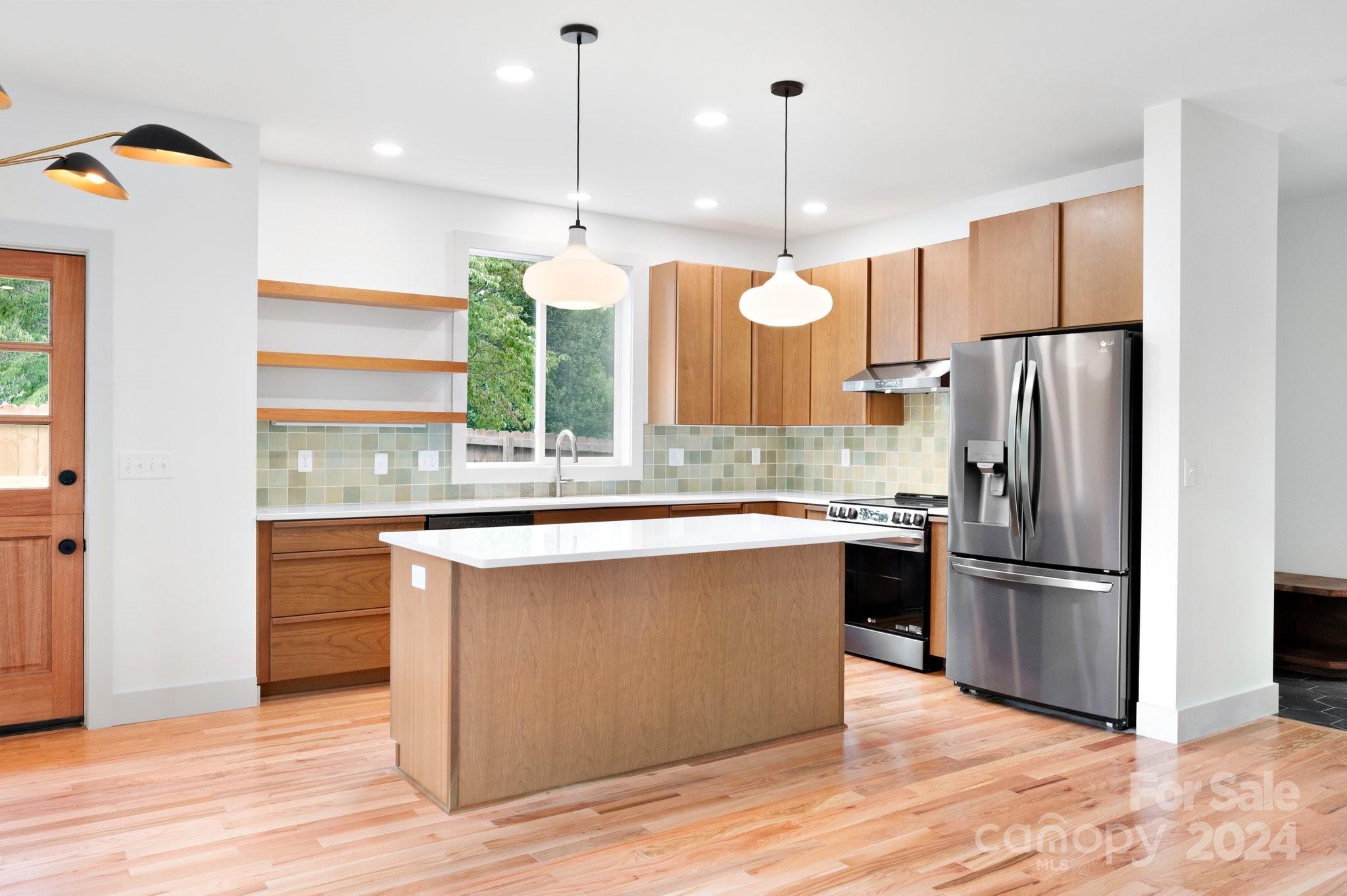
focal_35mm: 25
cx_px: 674
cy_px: 448
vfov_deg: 51.2
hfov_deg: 71.6
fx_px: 935
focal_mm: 25
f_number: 8
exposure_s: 1/400
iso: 1600
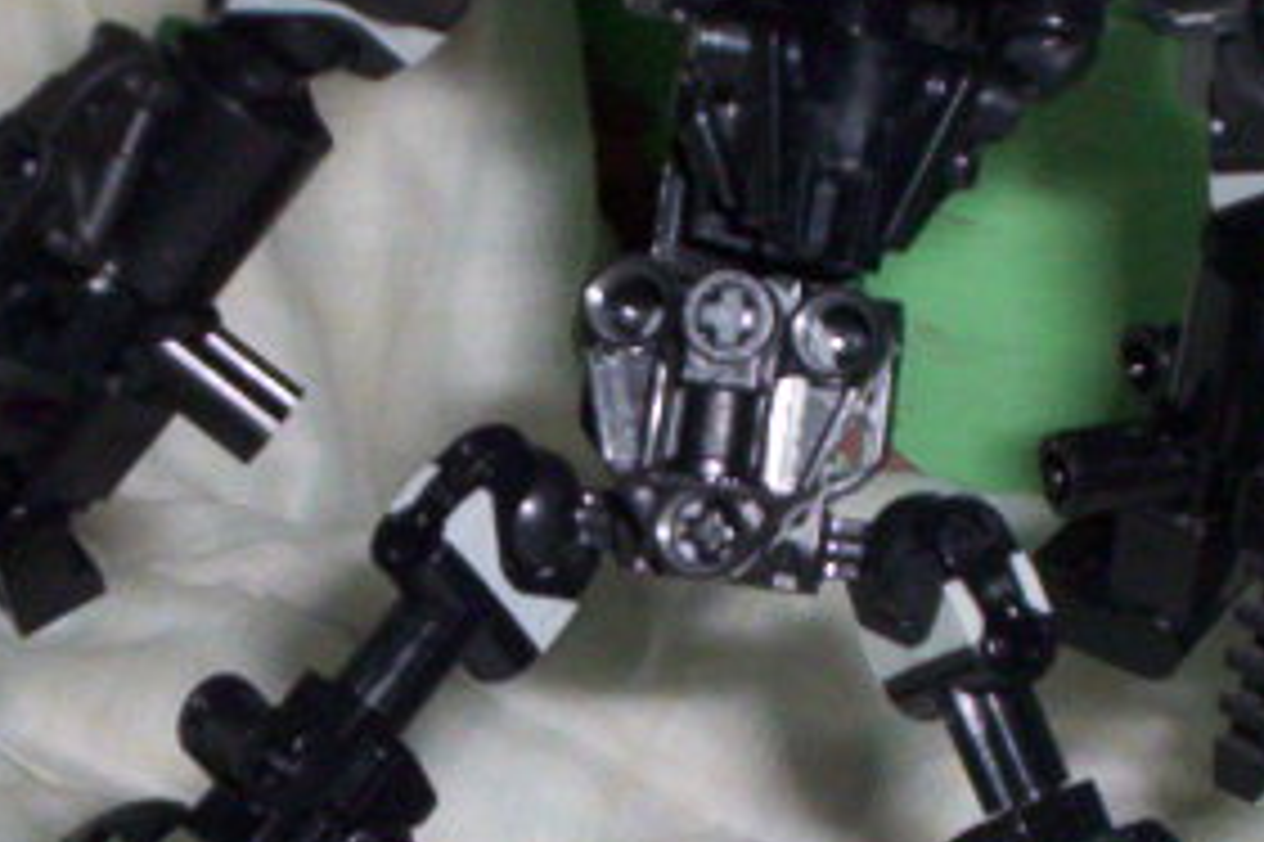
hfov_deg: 17.8
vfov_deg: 11.9
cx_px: 715
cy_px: 639
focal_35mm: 115
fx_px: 4035
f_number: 4.5
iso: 140
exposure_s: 1/60
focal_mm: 4.99
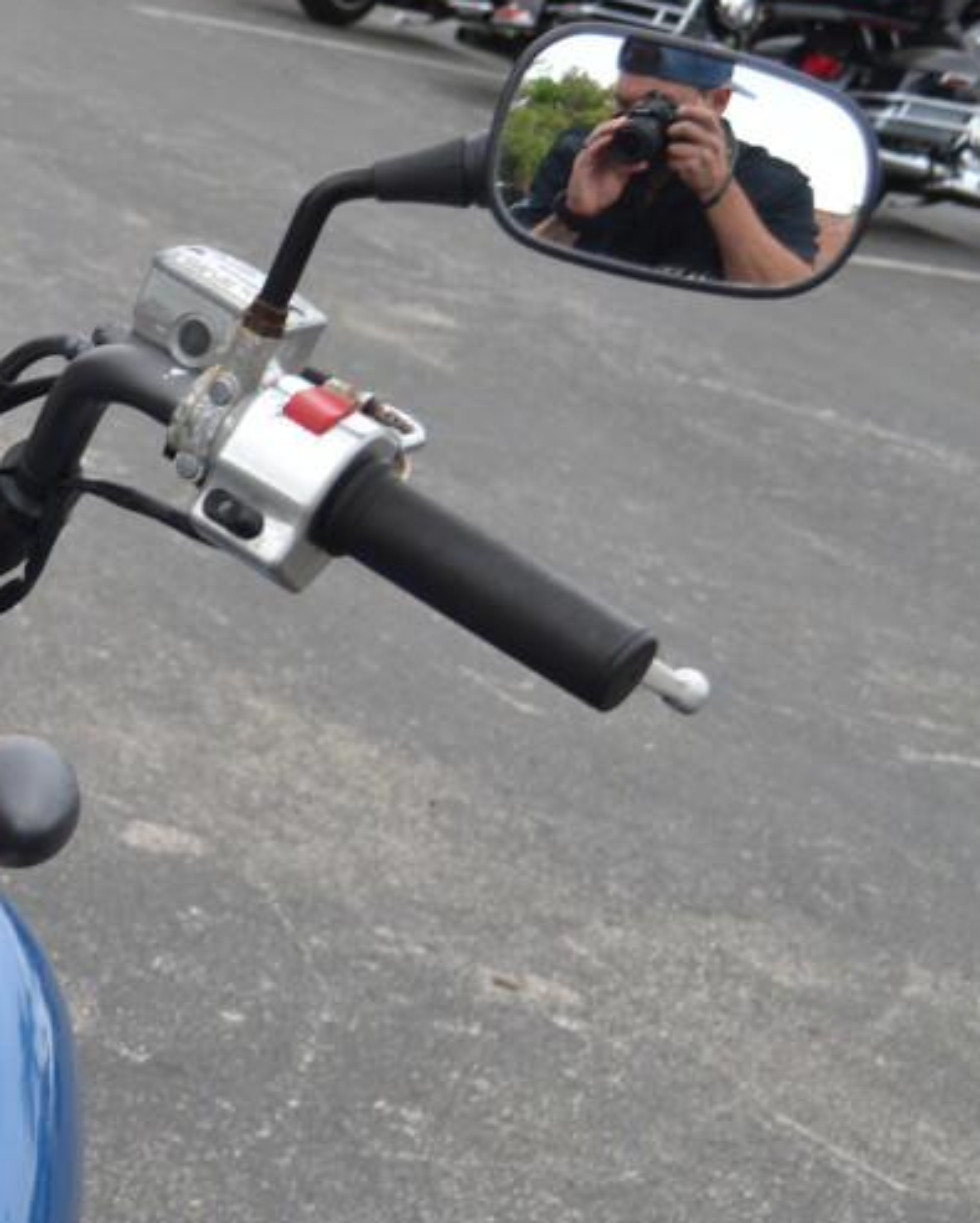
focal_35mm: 89
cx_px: -399
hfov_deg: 16.1
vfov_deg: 21.3
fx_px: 3224
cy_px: 923
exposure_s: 1/125
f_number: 5.6
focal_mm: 26
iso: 280
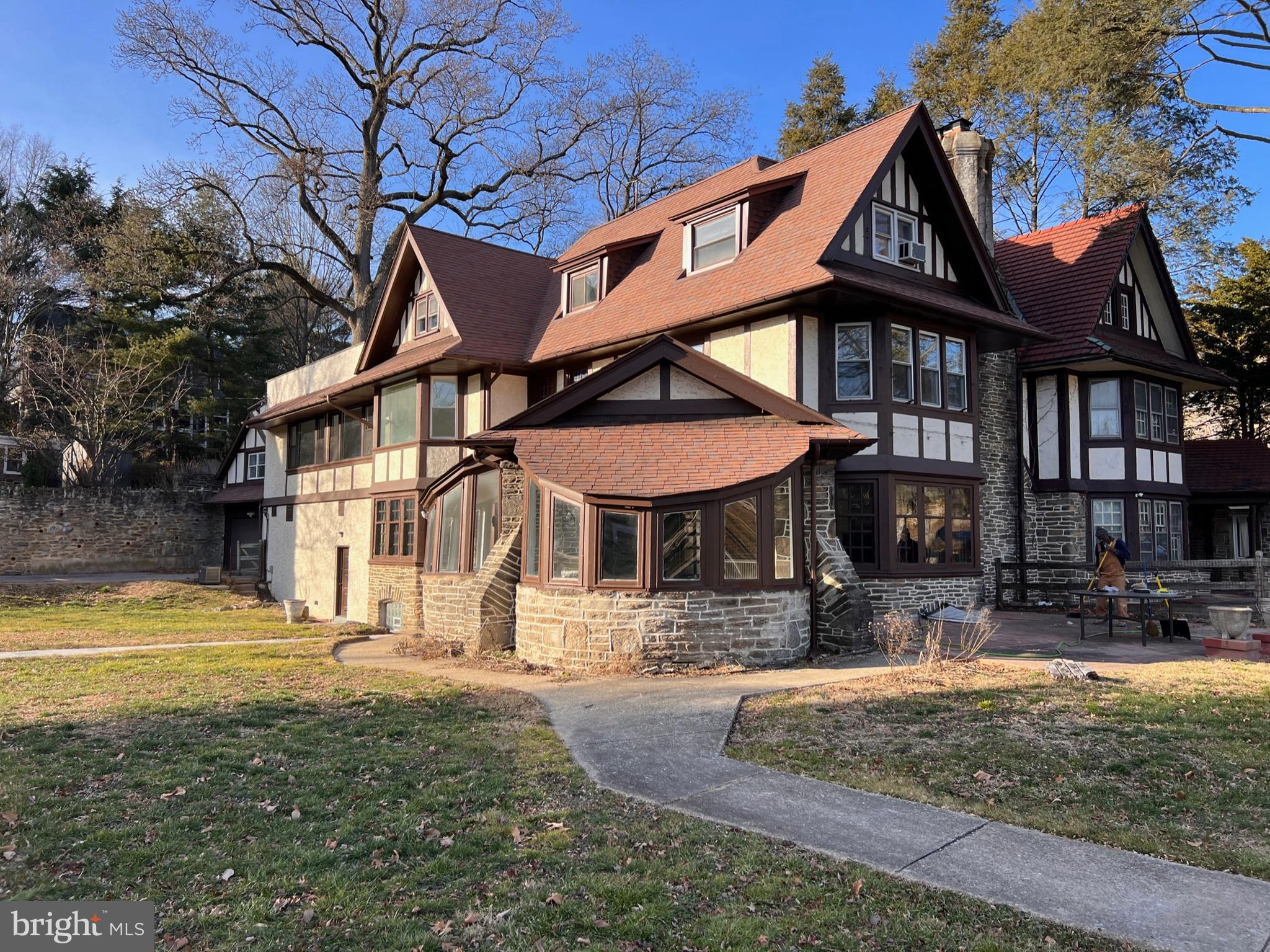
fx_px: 954
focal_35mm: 26
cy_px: 476
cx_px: 635
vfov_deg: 53.0
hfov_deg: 67.3
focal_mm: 5.7
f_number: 1.5
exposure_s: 1/974
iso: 50
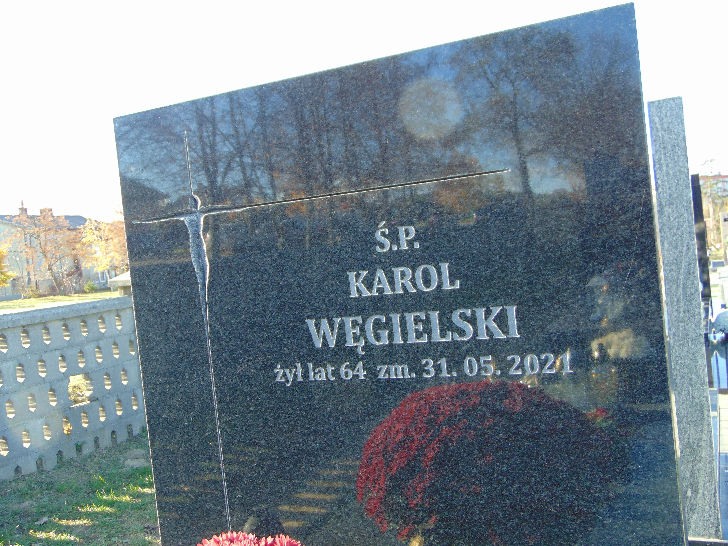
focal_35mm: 35
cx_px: 364
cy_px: 273
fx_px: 736
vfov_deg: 40.7
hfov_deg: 52.6
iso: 80
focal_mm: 6.3
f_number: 3.2
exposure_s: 1/125
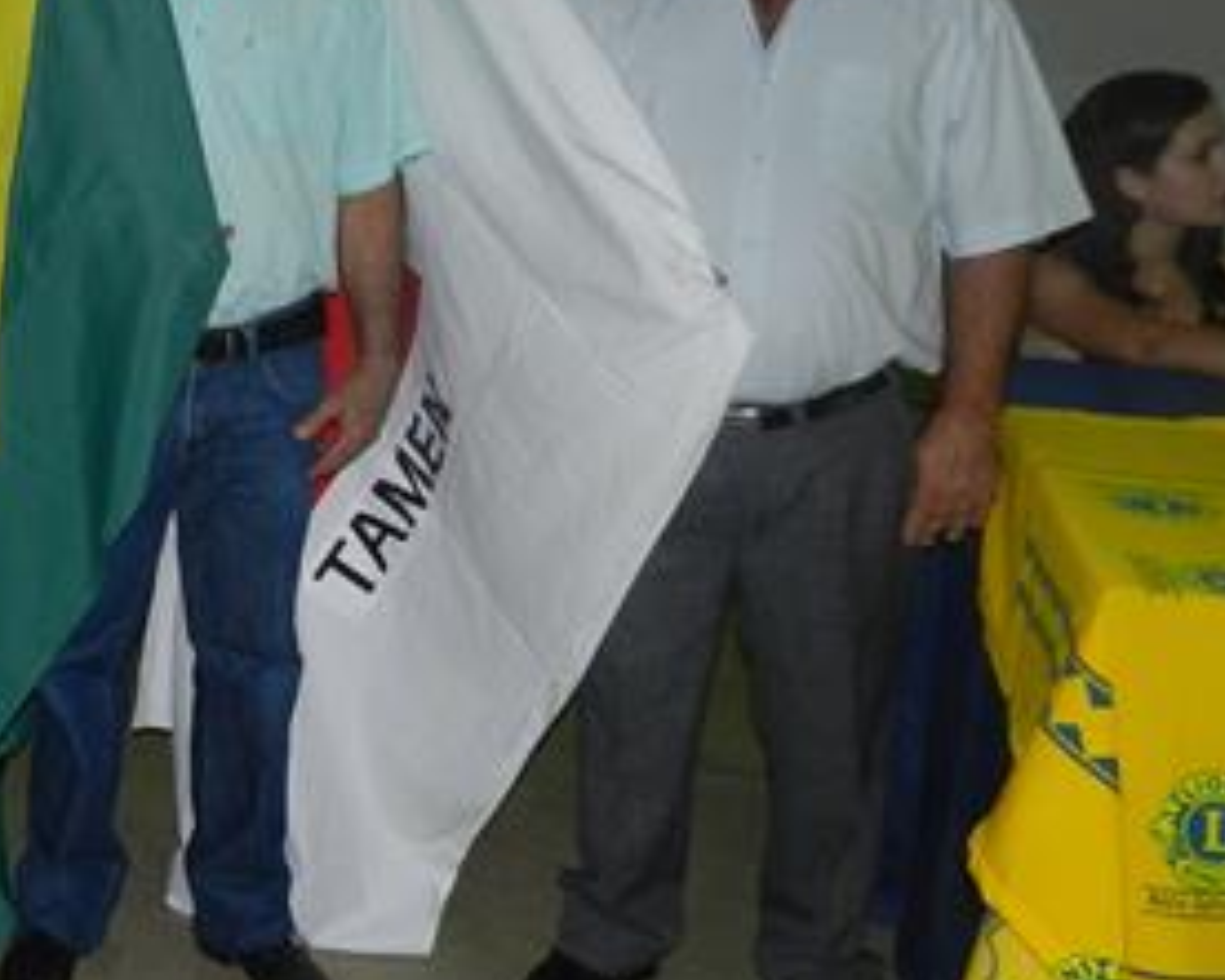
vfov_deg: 28.9
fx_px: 1886
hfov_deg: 33.3
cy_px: 297
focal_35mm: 52
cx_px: 31
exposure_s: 1/30
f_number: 3.4
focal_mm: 4
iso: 200
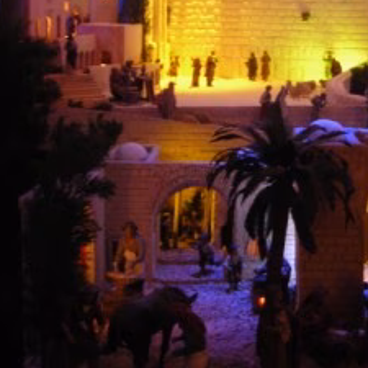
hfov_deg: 24.9
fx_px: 806
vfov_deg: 25.4
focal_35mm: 67
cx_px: 332
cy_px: 95
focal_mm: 6.3
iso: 86
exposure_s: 1/3.9
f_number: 3.2
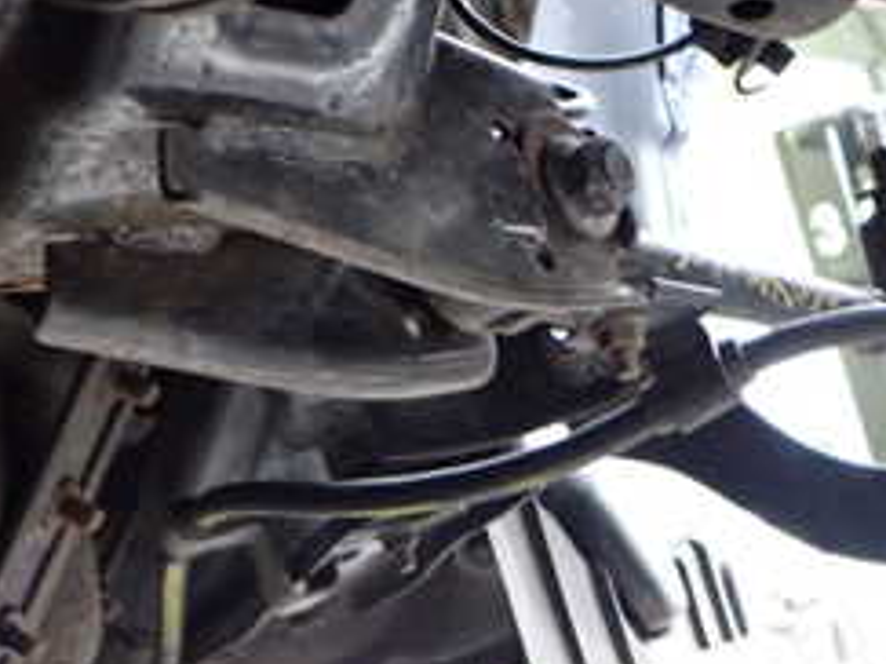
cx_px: 649
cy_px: -99
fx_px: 1893
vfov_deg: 18.9
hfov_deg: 26.1
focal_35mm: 74
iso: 800
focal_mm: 5.4
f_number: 2.3
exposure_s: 1/20
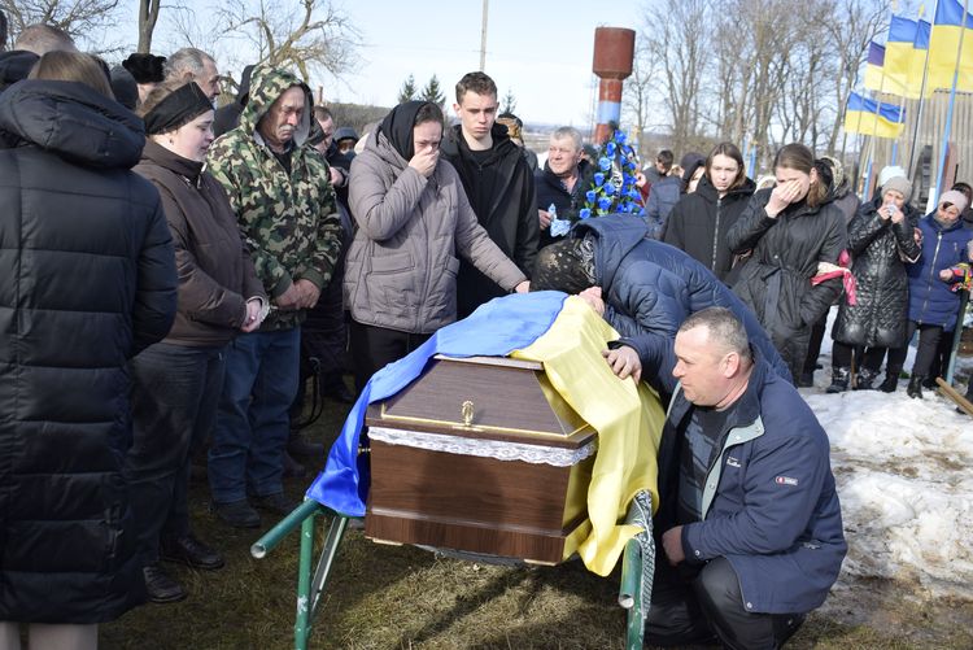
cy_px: 325
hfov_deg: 49.5
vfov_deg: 34.3
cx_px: 486
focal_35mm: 39
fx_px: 1055
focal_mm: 26
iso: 200
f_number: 5
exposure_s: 1/640
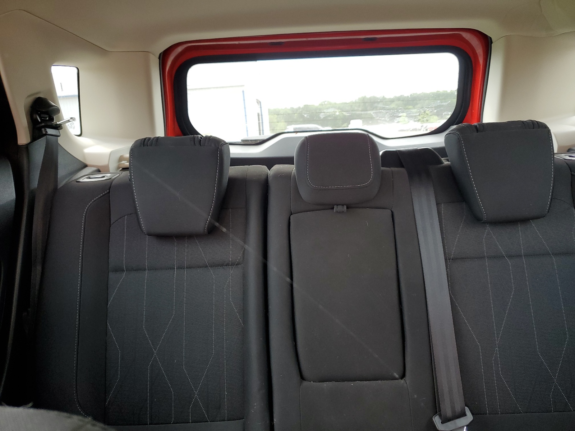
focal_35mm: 26
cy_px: 216
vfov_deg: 53.1
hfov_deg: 67.3
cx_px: 288
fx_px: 432
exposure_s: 1/120
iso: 65
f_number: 1.5
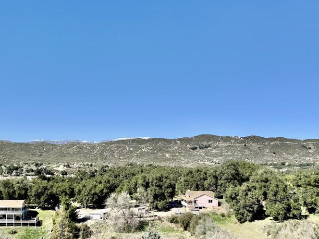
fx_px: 341
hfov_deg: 50.1
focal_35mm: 37
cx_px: 148
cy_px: 139
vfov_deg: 38.6
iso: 80
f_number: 1.78
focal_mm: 6.76
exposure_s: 1/4950
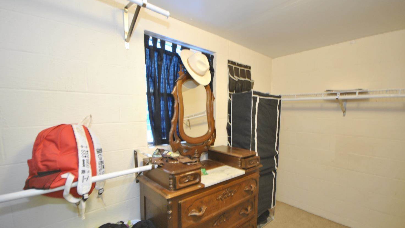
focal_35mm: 16
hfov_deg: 99.4
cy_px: 131
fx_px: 172
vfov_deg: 66.7
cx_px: 202
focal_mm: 10
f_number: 4
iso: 400
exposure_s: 1/13
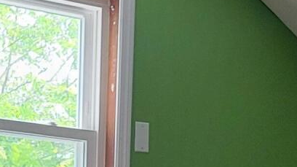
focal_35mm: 139
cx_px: -61
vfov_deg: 7.8
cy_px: 462
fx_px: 1094
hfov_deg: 14.9
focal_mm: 5.4
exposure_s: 1/120
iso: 250
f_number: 1.8
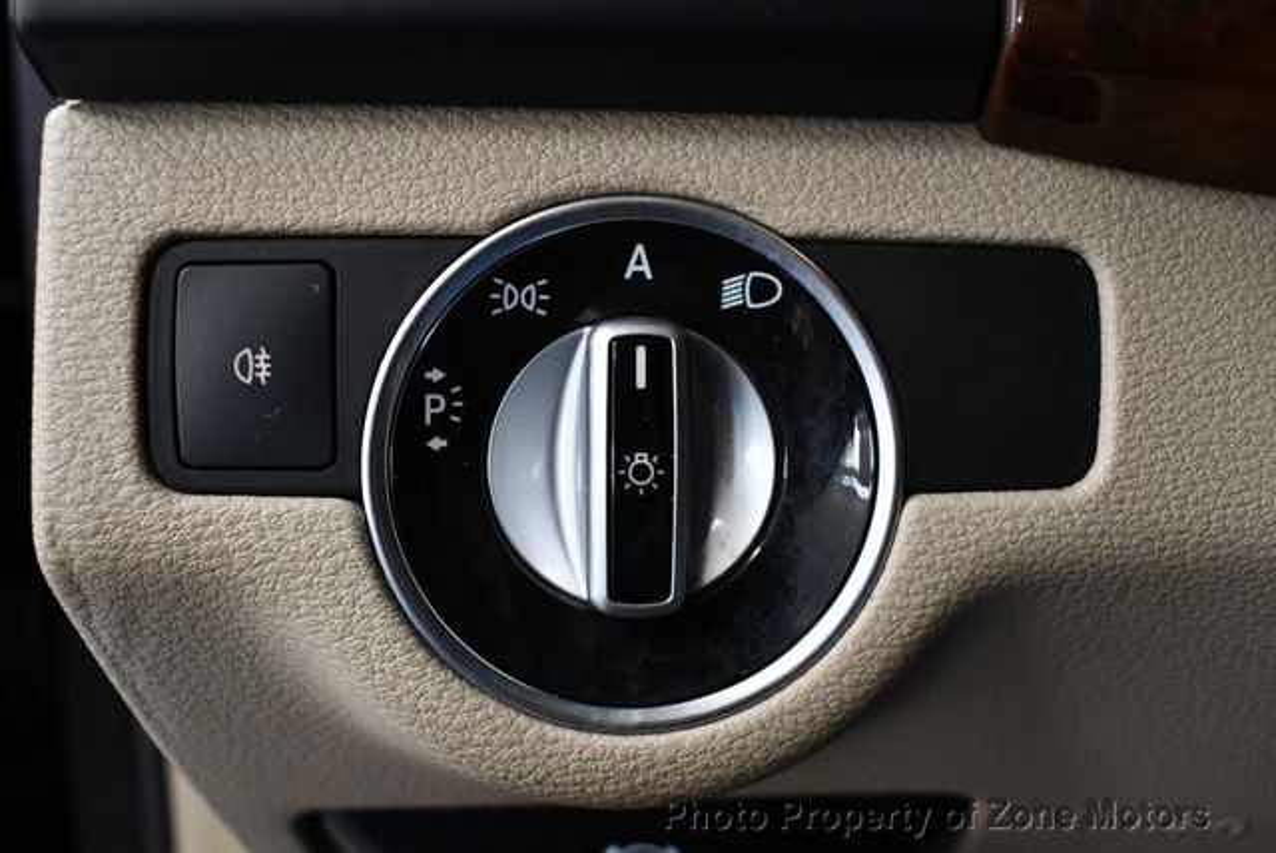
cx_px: 638
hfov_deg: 46.4
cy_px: 426
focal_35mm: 42
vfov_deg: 32.0
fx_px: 1490
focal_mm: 21
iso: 2500
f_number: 3.8
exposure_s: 1/125
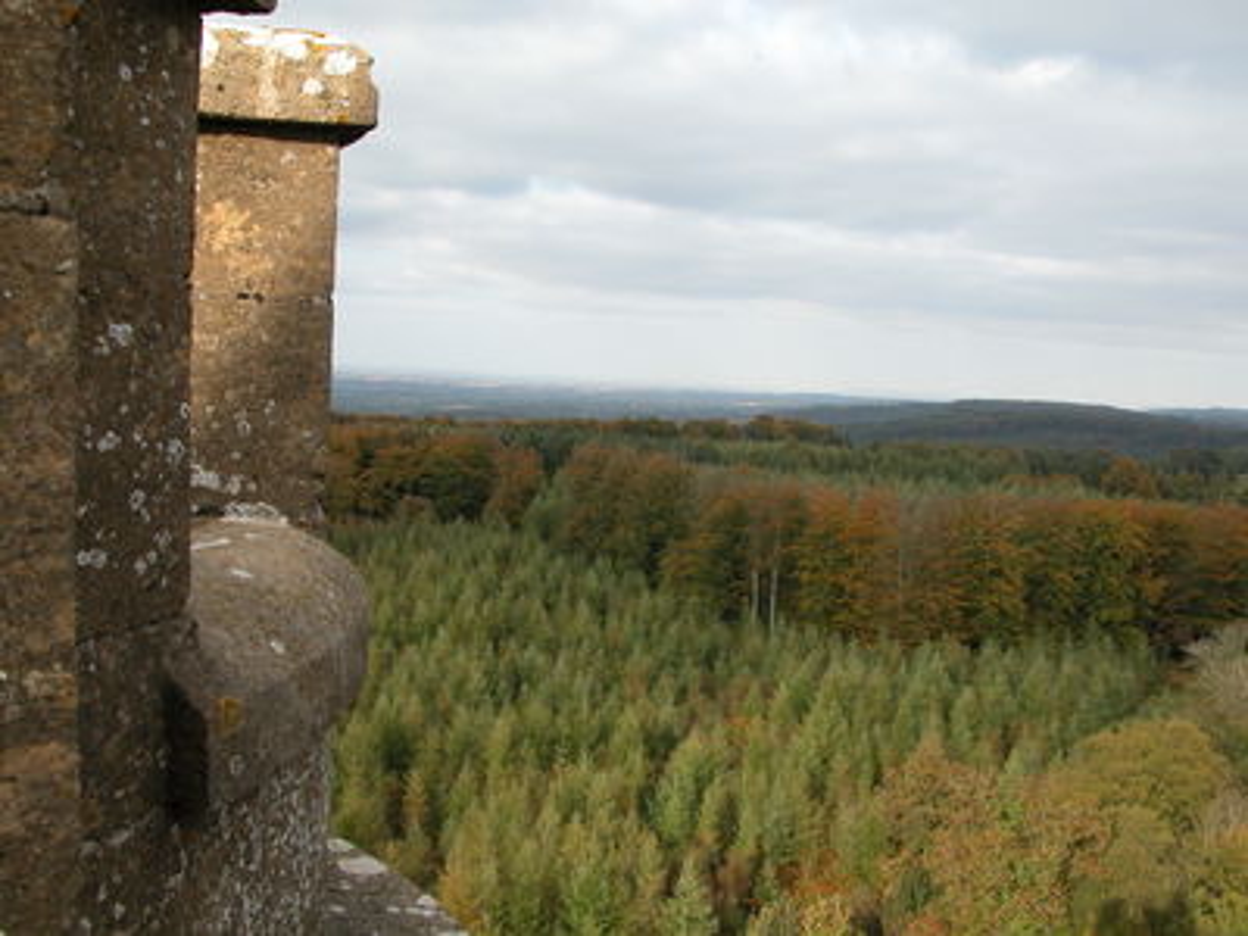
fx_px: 1262
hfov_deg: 52.6
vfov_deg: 40.7
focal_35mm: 35
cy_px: 468
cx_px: 624
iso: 100
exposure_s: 1/194
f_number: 5
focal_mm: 8.9
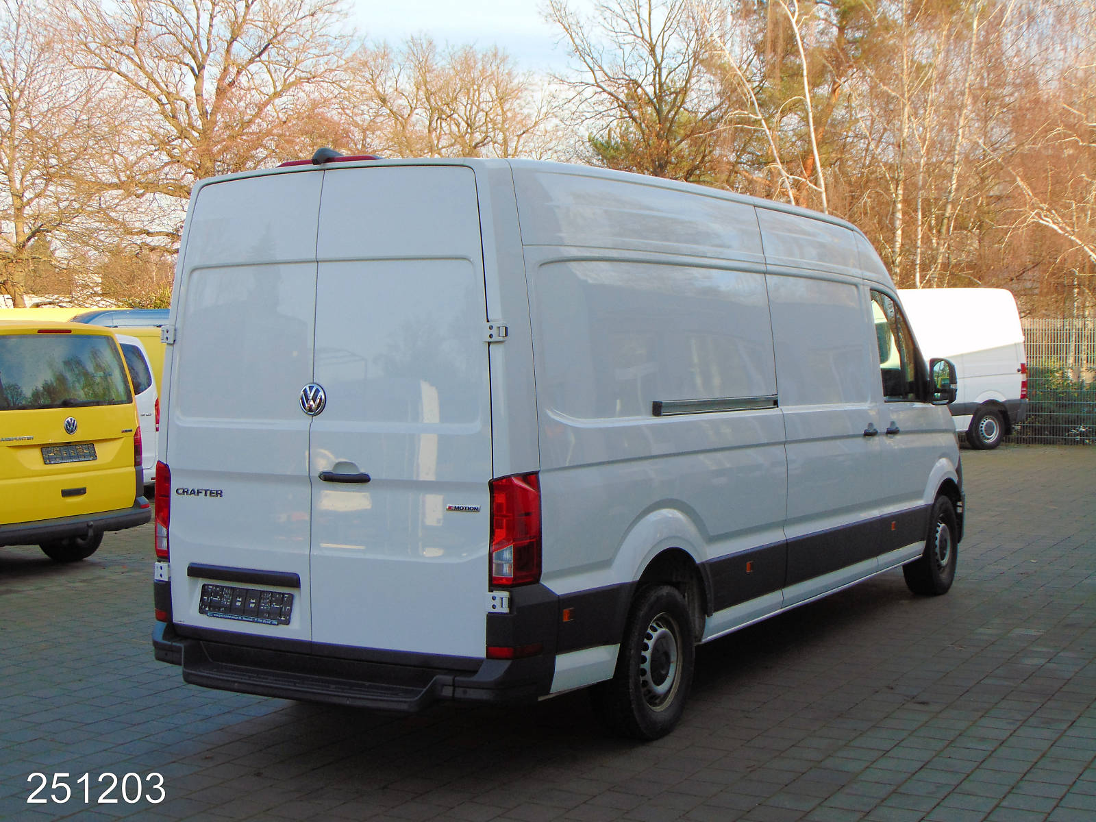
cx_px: 548
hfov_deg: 38.2
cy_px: 411
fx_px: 1583
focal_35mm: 50
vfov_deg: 29.1
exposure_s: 1/125
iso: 80
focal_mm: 9
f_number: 3.5
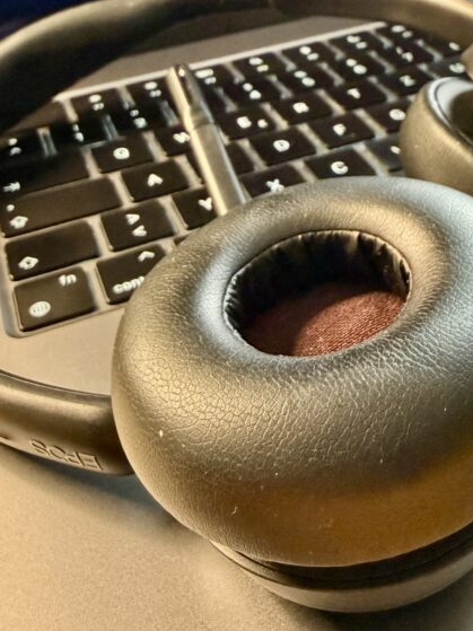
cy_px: 155
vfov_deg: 41.6
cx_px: 280
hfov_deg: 32.8
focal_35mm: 44
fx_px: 802
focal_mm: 2.22
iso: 1000
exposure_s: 1/60
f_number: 2.2
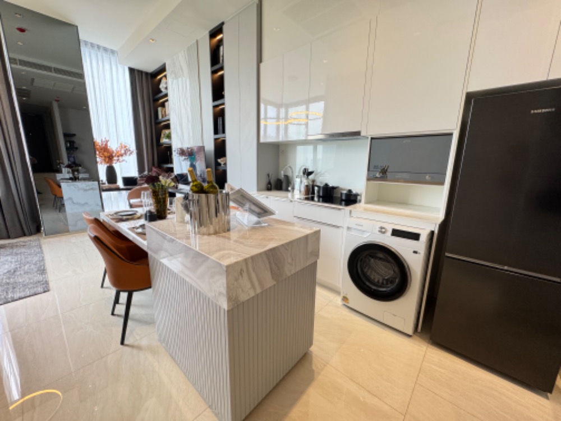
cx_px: 280
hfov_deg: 102.1
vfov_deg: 85.7
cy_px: 210
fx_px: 227
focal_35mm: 14
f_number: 2.2
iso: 125
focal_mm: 2.22
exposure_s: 1/100
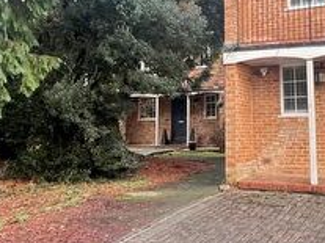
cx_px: 212
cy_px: 67
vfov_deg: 32.3
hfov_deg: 42.5
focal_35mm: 44
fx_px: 413
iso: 200
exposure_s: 1/99
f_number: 1.8
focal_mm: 1.57
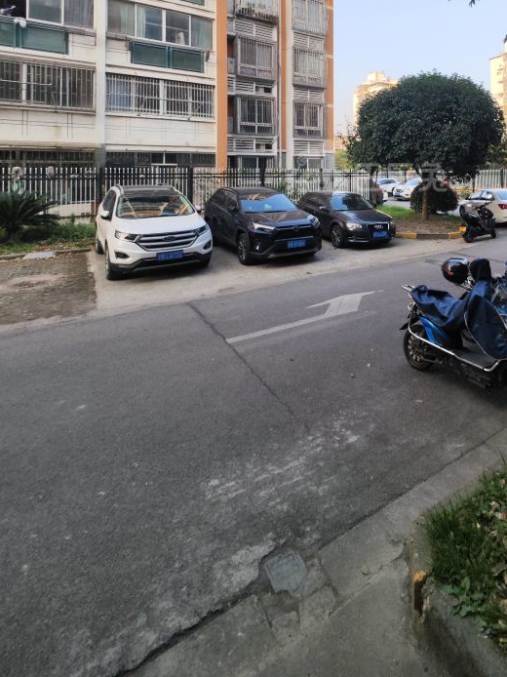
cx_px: 370
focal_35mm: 20
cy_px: 167
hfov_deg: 62.8
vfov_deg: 75.7
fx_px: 391
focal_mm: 2.39
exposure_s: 1/603
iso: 125
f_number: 2.2
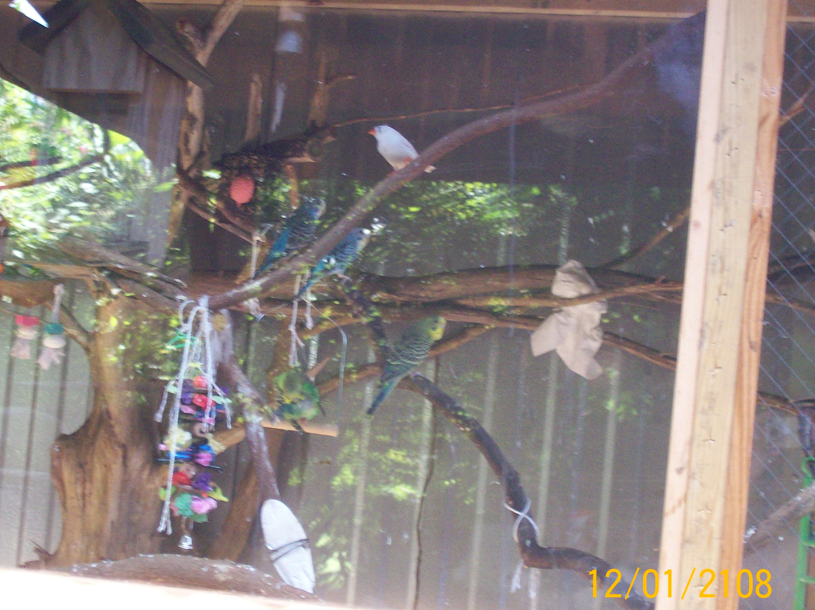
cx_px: 343
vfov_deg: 18.0
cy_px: 314
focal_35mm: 82
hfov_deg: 23.8
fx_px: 1929
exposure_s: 1/49.4
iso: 160
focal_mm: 11.6
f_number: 3.8
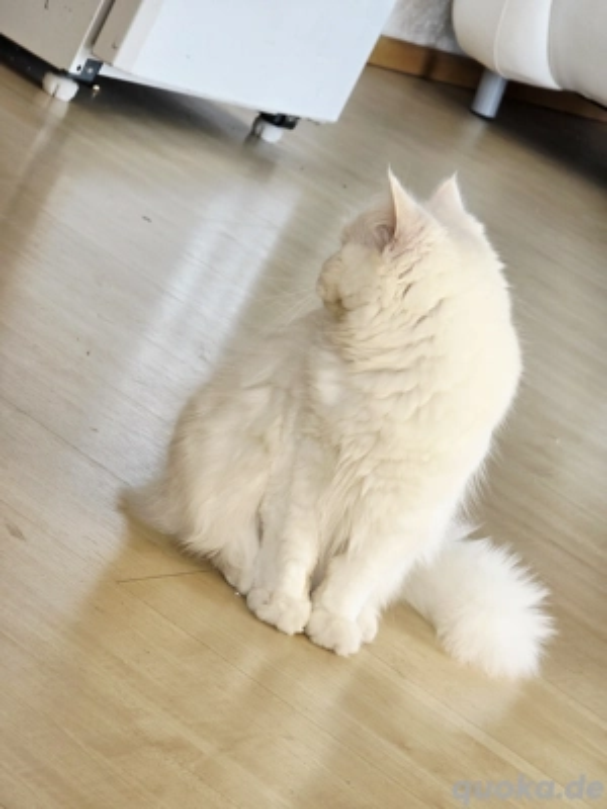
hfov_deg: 12.9
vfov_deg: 17.1
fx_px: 2689
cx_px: 304
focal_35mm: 115
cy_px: 404
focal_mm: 18.6
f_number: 3.4
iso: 200
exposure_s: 1/101
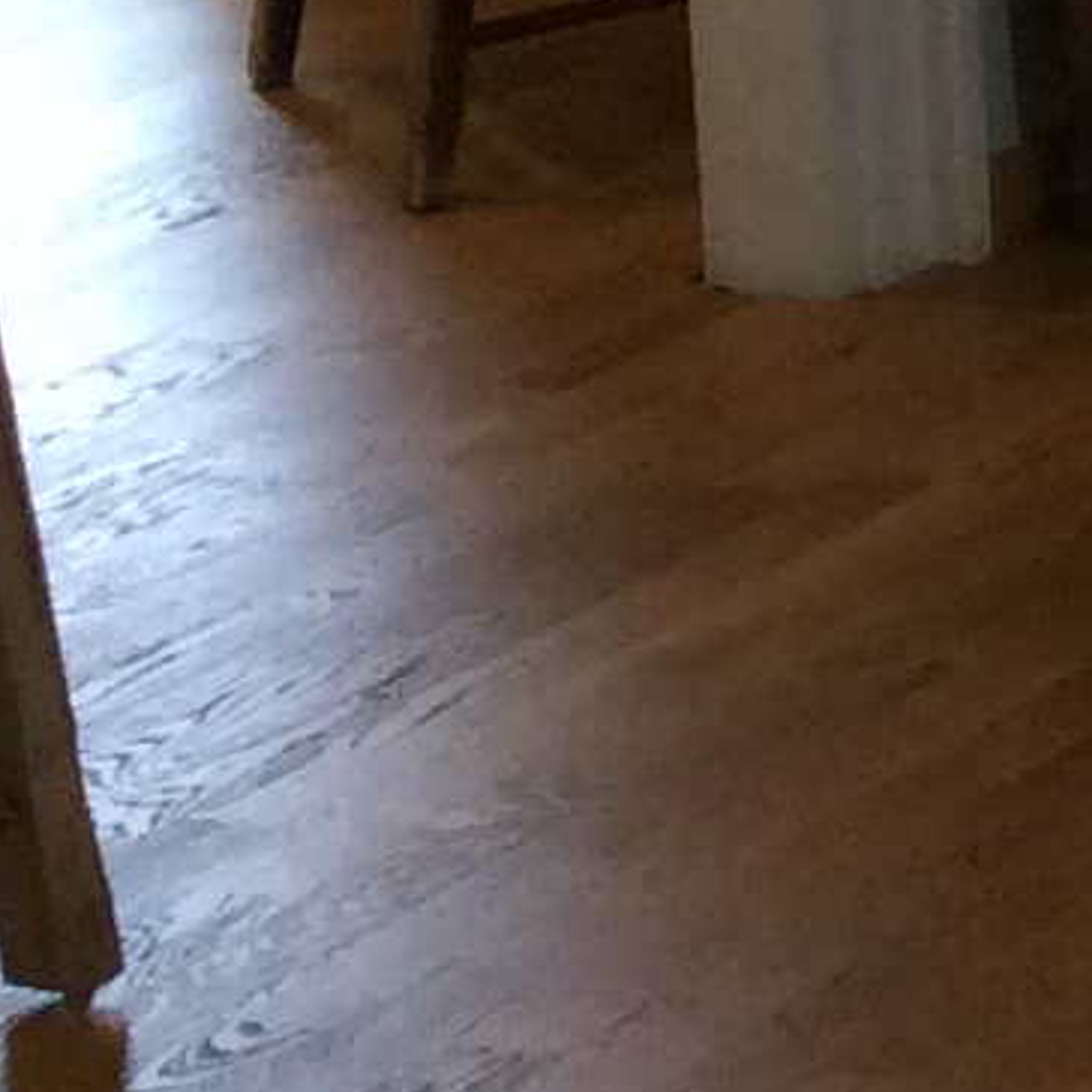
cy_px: -642
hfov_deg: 7.3
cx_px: 3738
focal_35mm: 201
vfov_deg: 8.5
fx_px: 7174
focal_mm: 3.3
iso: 80
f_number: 2.4
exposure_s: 1/25
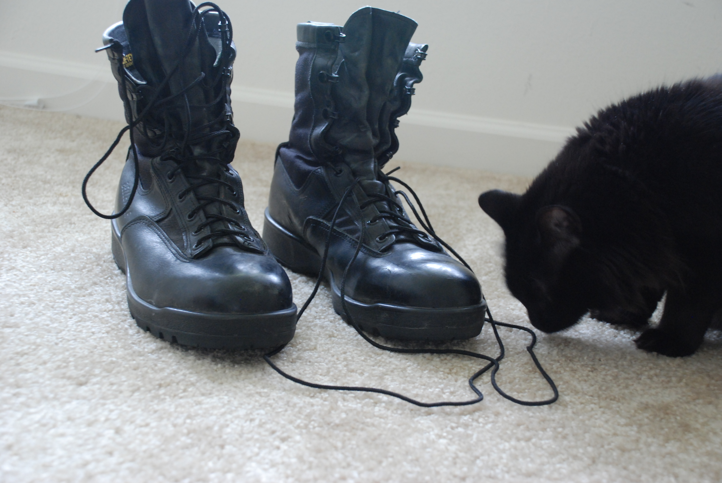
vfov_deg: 23.8
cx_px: 361
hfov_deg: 35.0
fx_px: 1145
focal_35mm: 57
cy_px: 242
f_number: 4.5
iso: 800
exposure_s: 1/15
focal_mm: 38
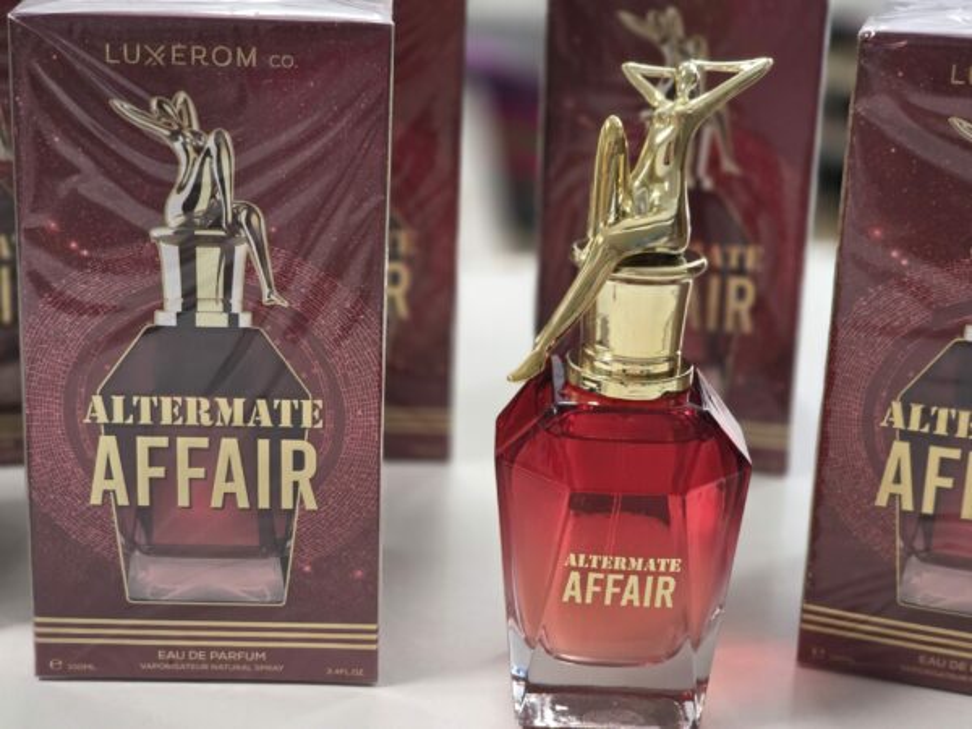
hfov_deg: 28.2
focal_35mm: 69
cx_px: 486
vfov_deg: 21.3
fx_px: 1937
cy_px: 364
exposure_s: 1/100
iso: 320
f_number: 2.4
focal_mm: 7.9
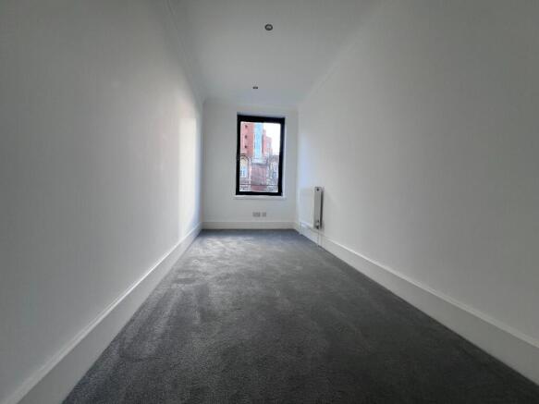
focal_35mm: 13
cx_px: 270
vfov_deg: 89.9
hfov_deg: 106.2
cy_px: 202
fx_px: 202
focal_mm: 1.57
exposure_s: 1/99
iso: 40
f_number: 1.8
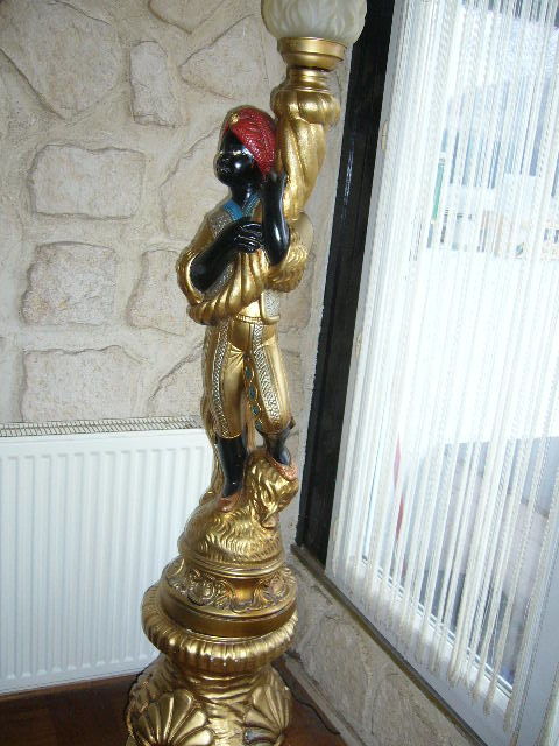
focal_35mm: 35
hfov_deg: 40.7
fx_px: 754
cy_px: 373
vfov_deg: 52.6
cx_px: 280
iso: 125
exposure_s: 1/30
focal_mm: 5.8
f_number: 2.8
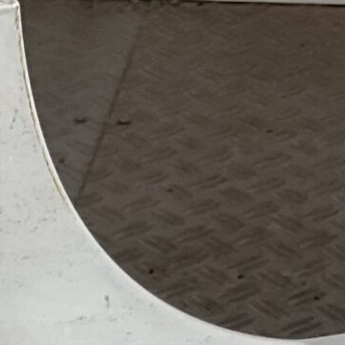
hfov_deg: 9.5
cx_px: 52
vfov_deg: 8.9
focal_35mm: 183
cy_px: 758
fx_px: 2063
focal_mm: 3
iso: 25
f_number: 1.8
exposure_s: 1/100
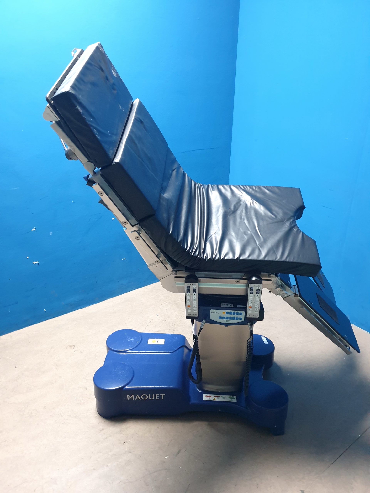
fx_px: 371
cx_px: 185
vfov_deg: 67.3
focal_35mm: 26
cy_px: 246
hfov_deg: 53.1
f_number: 1.5
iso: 250
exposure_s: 1/20
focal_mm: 4.3
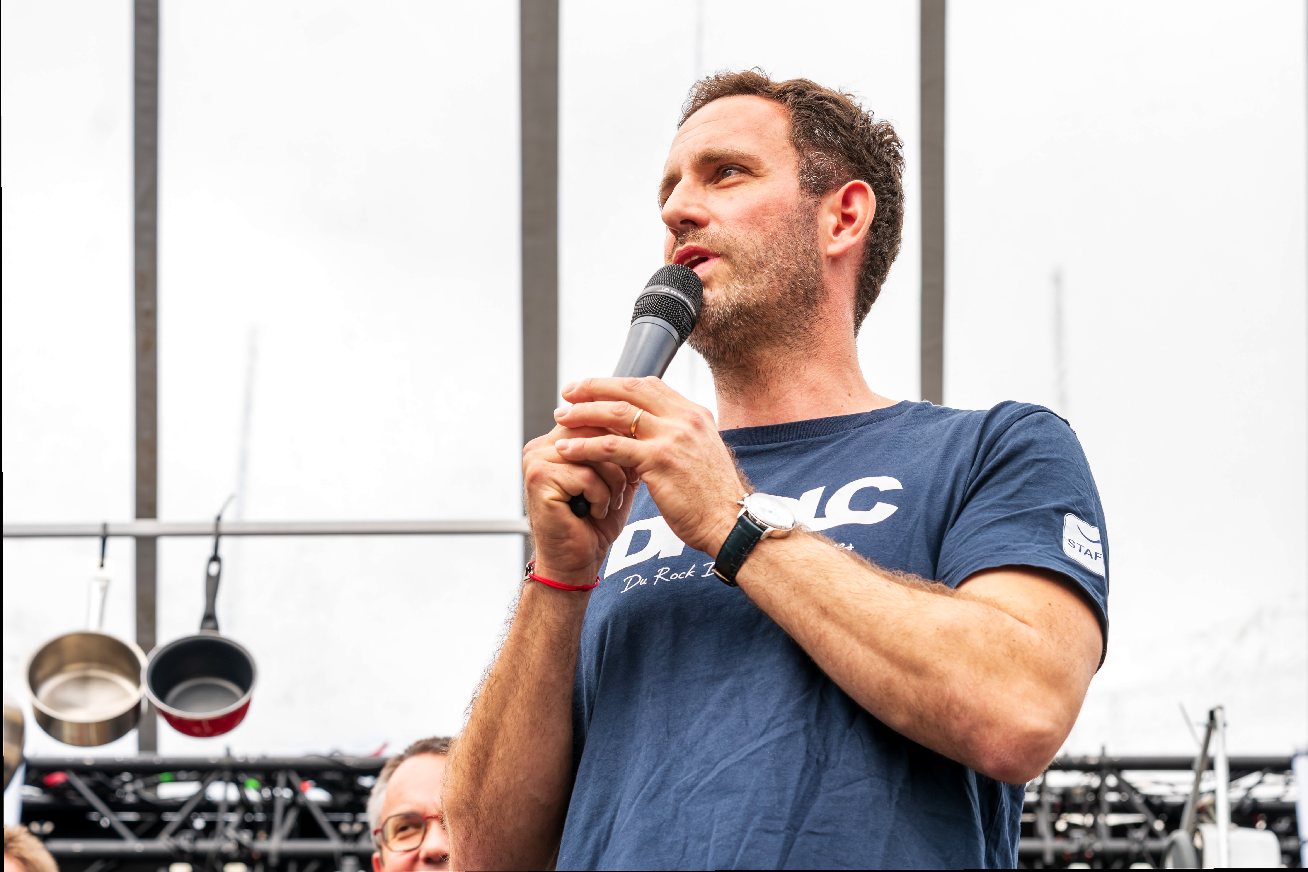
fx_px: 2325
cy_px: 436
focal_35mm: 64
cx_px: 654
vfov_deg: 21.2
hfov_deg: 31.4
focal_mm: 64
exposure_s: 1/80
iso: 100
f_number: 5.6
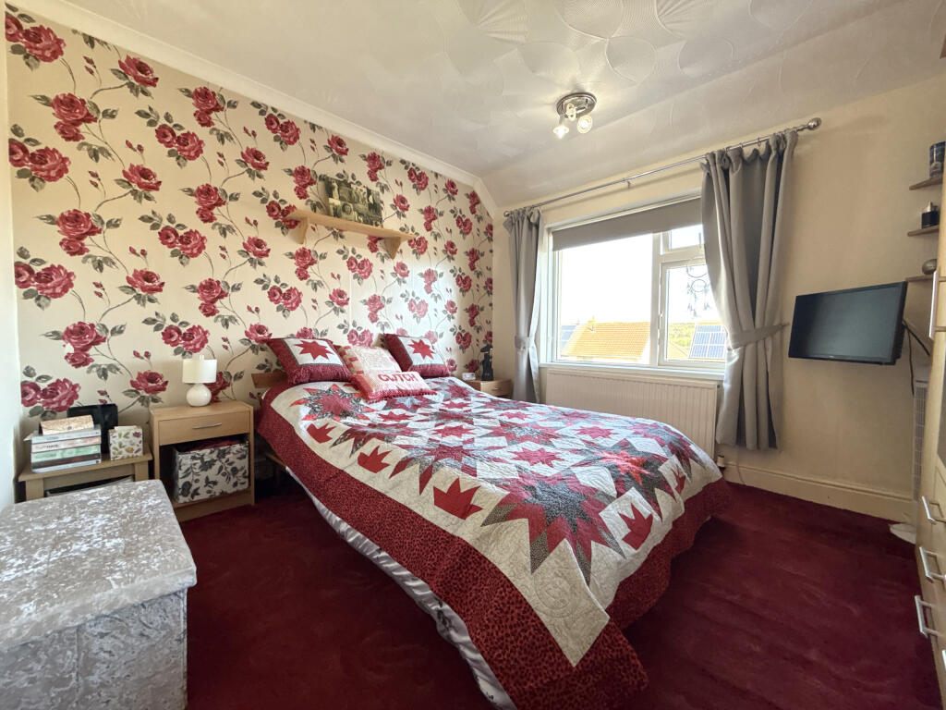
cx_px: 473
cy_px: 355
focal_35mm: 14
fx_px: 383
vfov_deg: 85.7
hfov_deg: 102.1
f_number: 2.2
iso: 100
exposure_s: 1/100
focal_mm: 2.22
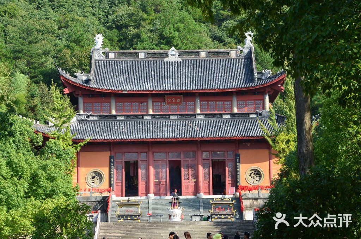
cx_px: 180
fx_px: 1051
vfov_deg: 13.0
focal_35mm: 105
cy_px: 120
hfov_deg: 19.5
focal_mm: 70
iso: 200
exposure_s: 1/100
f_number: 11
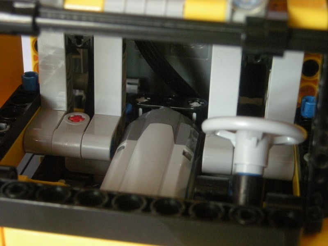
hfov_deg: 25.7
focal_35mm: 76
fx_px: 720
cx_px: 164
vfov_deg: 19.4
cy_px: 123
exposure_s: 1/18.7
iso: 400
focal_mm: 12.3
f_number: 3.9
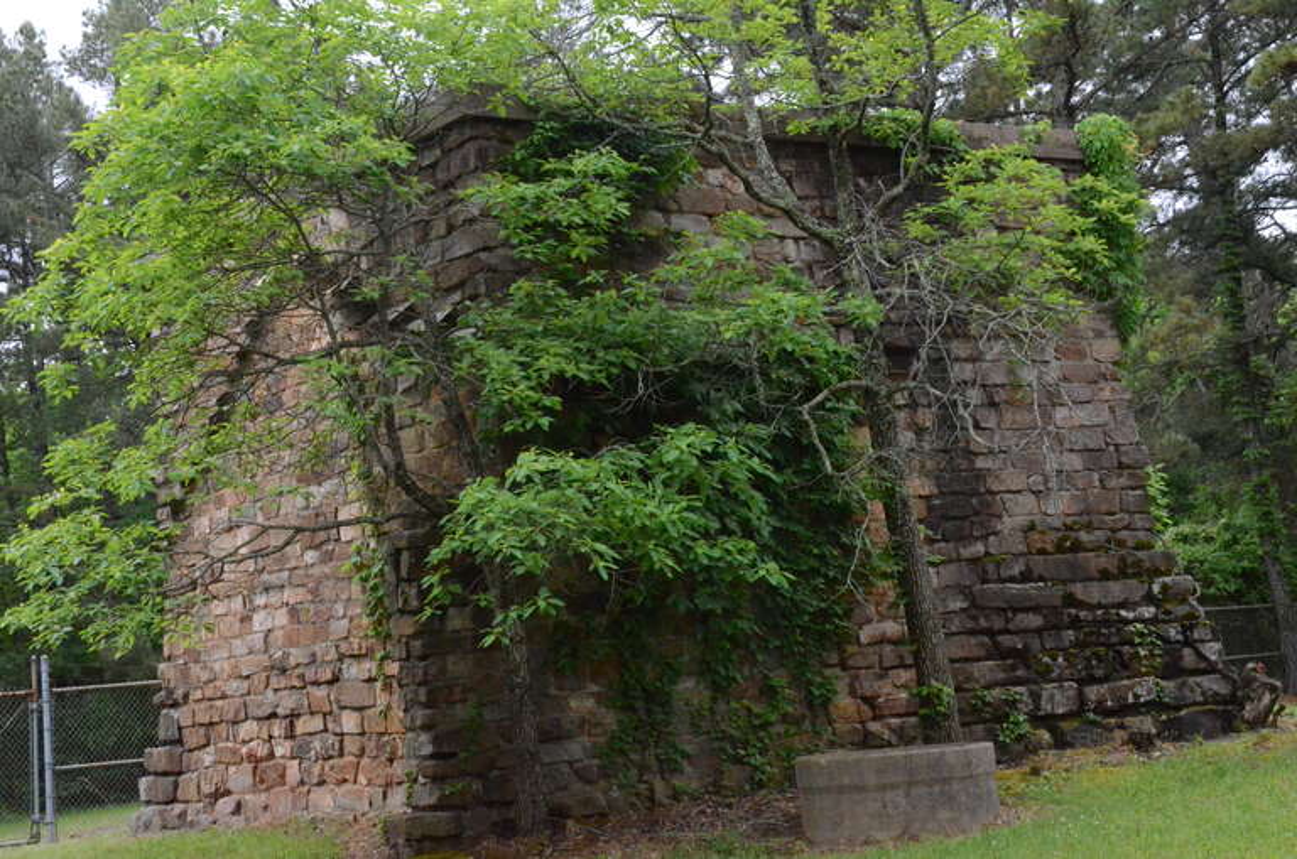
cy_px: 430
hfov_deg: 29.9
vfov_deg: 20.1
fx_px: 2427
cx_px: 648
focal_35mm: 68
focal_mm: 45
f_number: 14
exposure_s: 1/800
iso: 6400
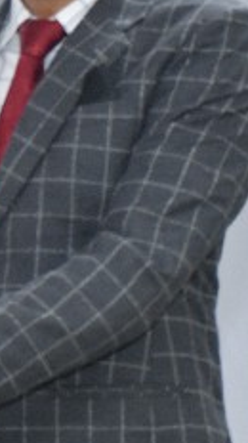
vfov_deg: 8.0
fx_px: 3177
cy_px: 125
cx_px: -269
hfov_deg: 4.4
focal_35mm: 271
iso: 1000
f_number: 5.6
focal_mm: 50
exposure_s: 1/125
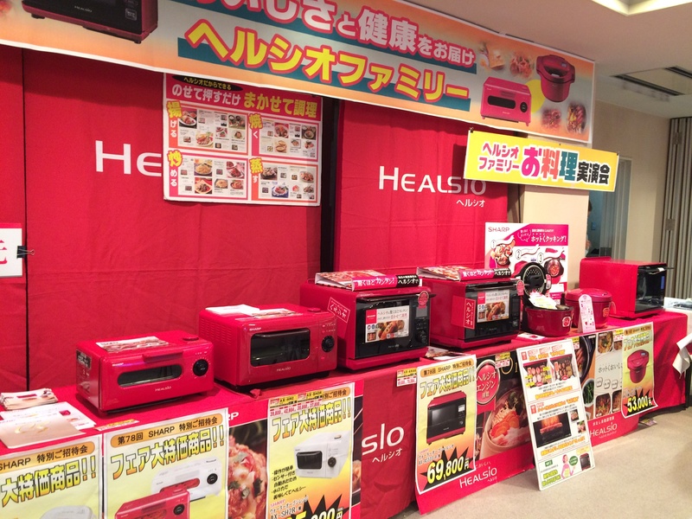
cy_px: 260
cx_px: 346
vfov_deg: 48.2
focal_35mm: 29
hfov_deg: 61.7
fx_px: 580
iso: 100
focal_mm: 4.15
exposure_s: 1/30
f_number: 2.2
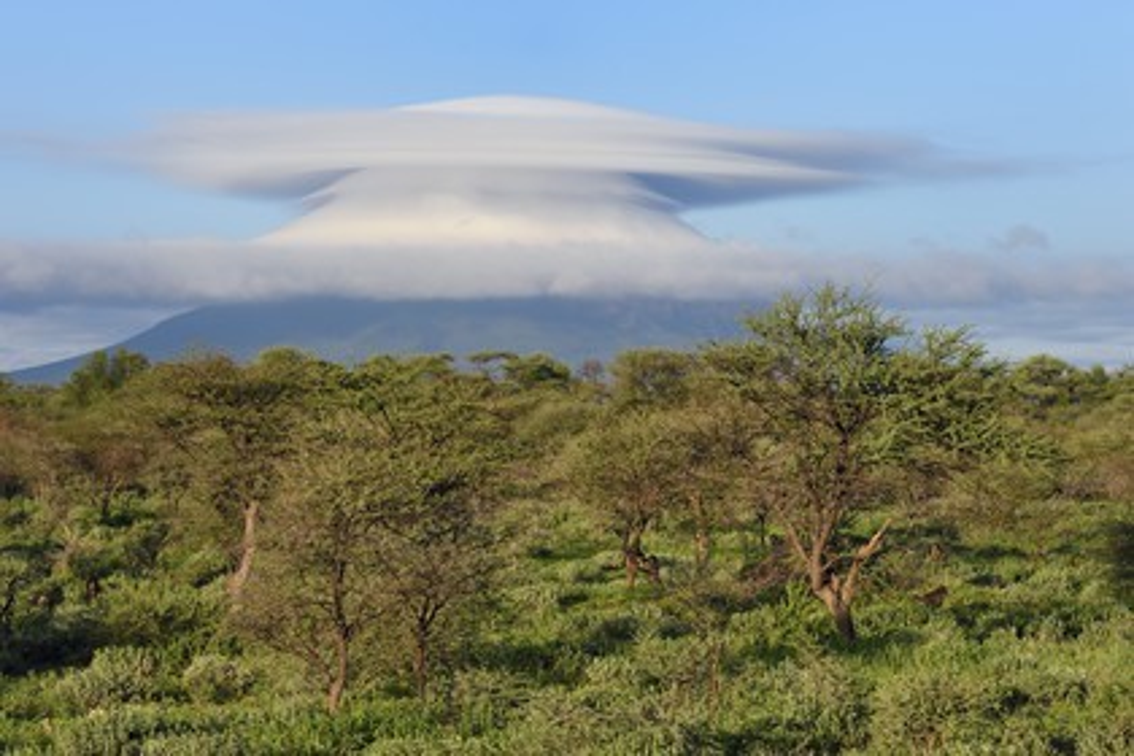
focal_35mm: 120
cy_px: 378
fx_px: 3780
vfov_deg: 11.4
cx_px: 567
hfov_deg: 17.1
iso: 200
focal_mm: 120
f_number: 8
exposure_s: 1/400
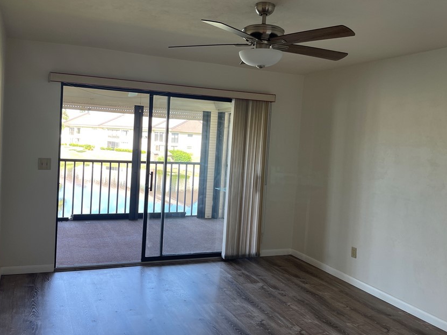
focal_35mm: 32
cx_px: 194
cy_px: 157
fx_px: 413
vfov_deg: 44.1
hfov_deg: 56.6
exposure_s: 1/120
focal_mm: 5.1
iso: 50
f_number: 1.6
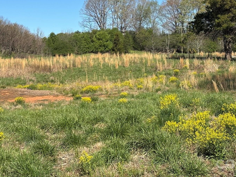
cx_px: 142
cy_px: 43
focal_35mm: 79
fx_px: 539
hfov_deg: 24.7
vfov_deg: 18.5
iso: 32
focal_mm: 5.96
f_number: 1.6
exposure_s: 1/3021
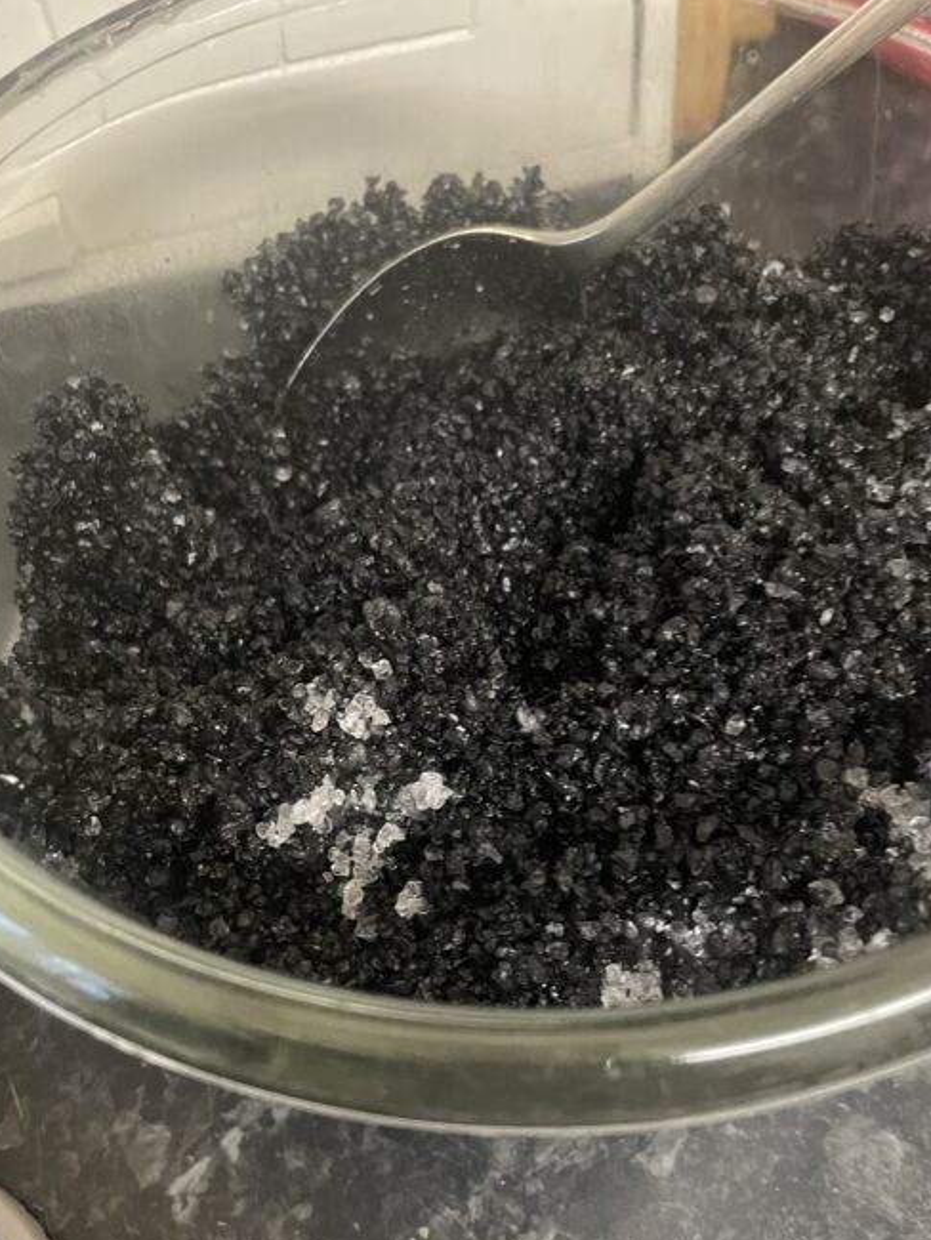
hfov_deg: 44.2
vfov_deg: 56.7
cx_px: 498
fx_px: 1147
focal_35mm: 32
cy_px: 672
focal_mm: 4.2
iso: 800
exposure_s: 1/30
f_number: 1.6
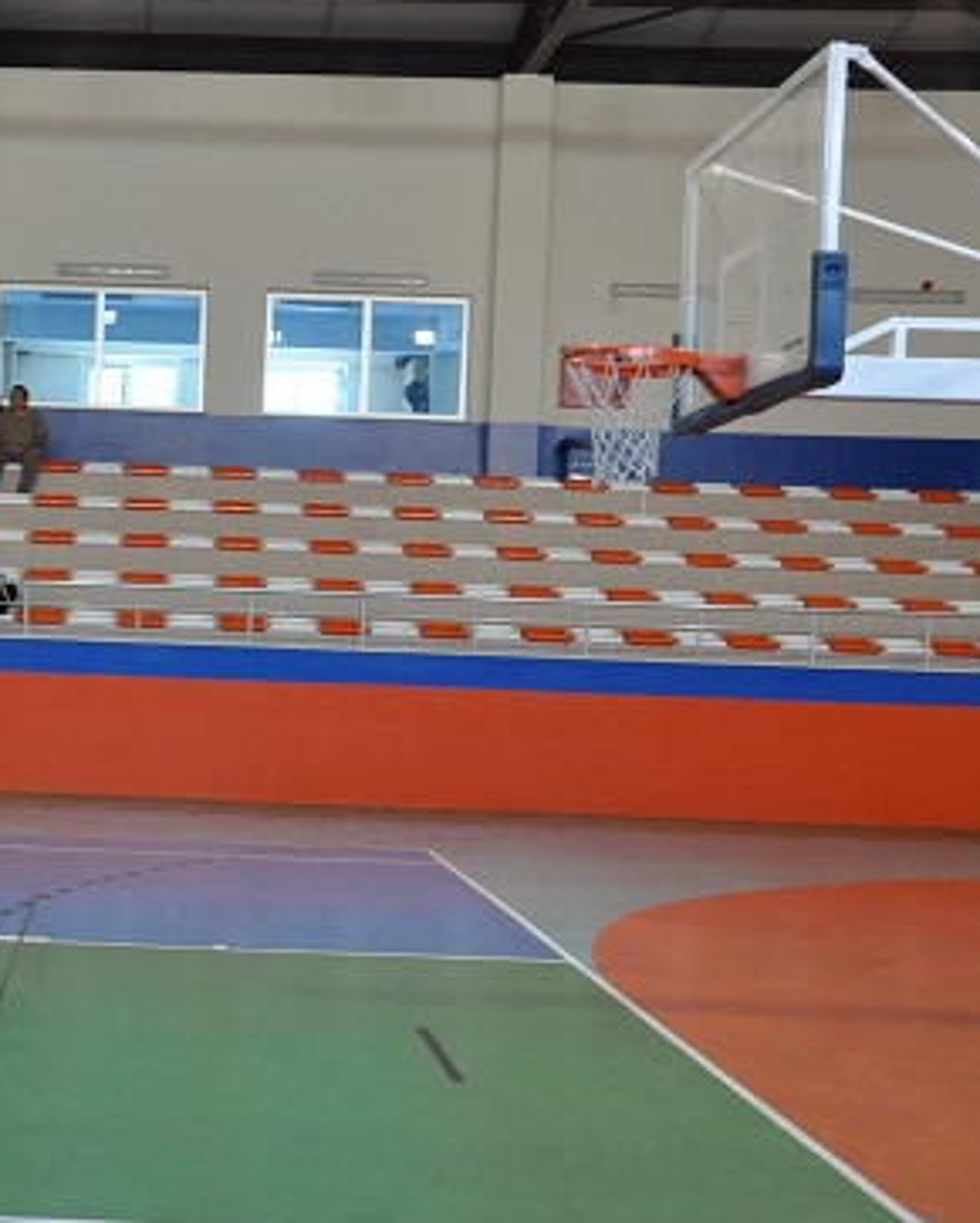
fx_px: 2173
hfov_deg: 24.5
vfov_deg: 31.4
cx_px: 57
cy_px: 676
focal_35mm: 60
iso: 2000
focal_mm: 24
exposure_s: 1/60
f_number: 8
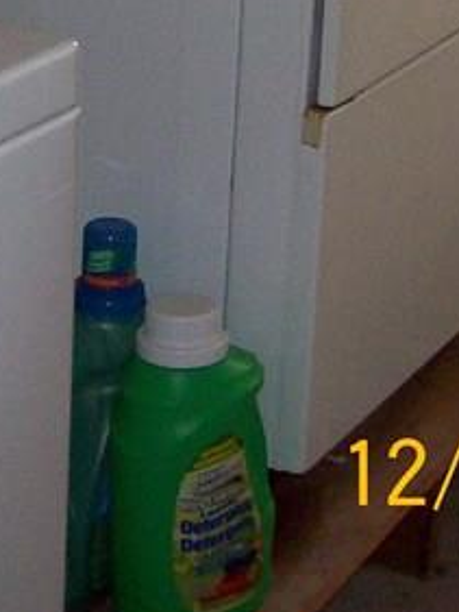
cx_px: -224
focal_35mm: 131
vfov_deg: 14.5
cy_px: -158
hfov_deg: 10.9
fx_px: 2314
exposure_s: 1/64
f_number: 2.7
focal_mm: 6
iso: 140
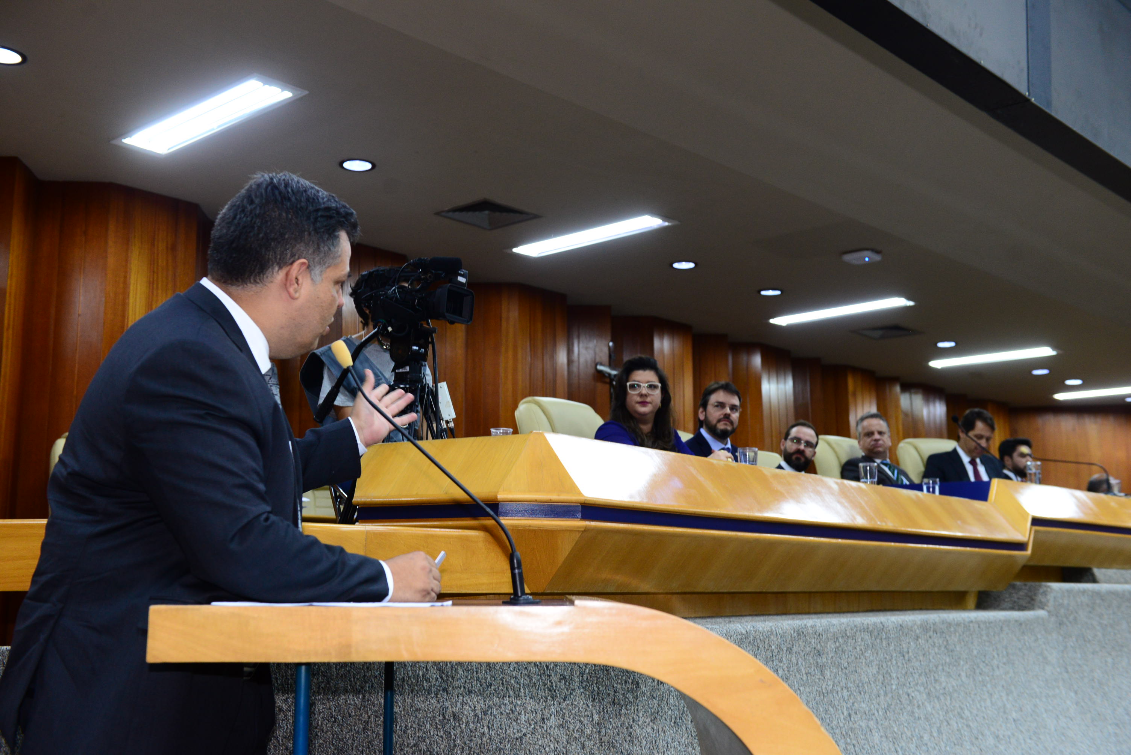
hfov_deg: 48.4
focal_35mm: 40
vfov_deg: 33.4
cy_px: 378
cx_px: 566
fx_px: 1257
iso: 1600
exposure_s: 1/60
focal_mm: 40
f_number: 4.5
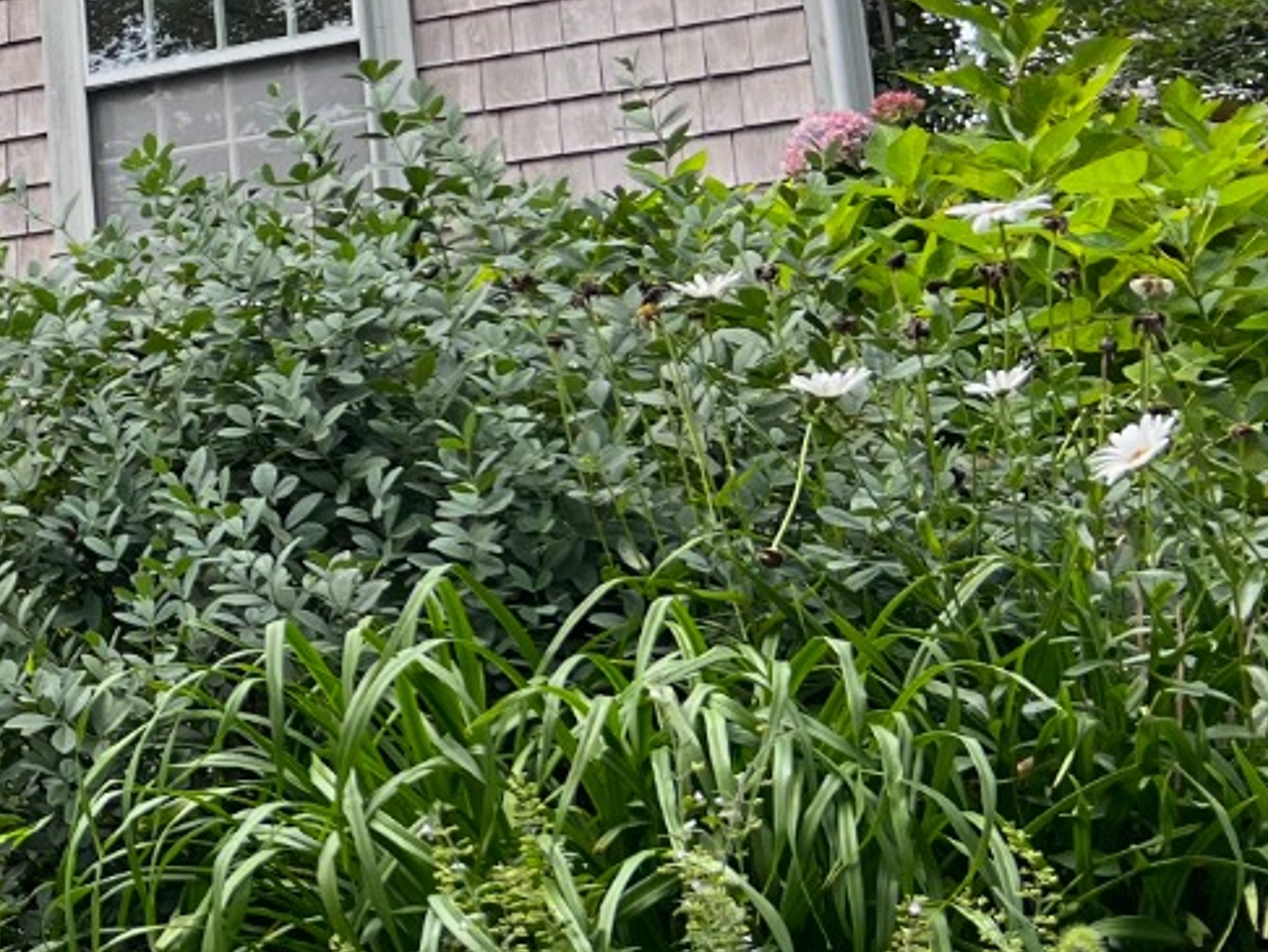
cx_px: -527
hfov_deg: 21.9
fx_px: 2822
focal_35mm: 77
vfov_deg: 19.1
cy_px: 363
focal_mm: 5.7
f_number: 1.5
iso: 50
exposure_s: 1/753
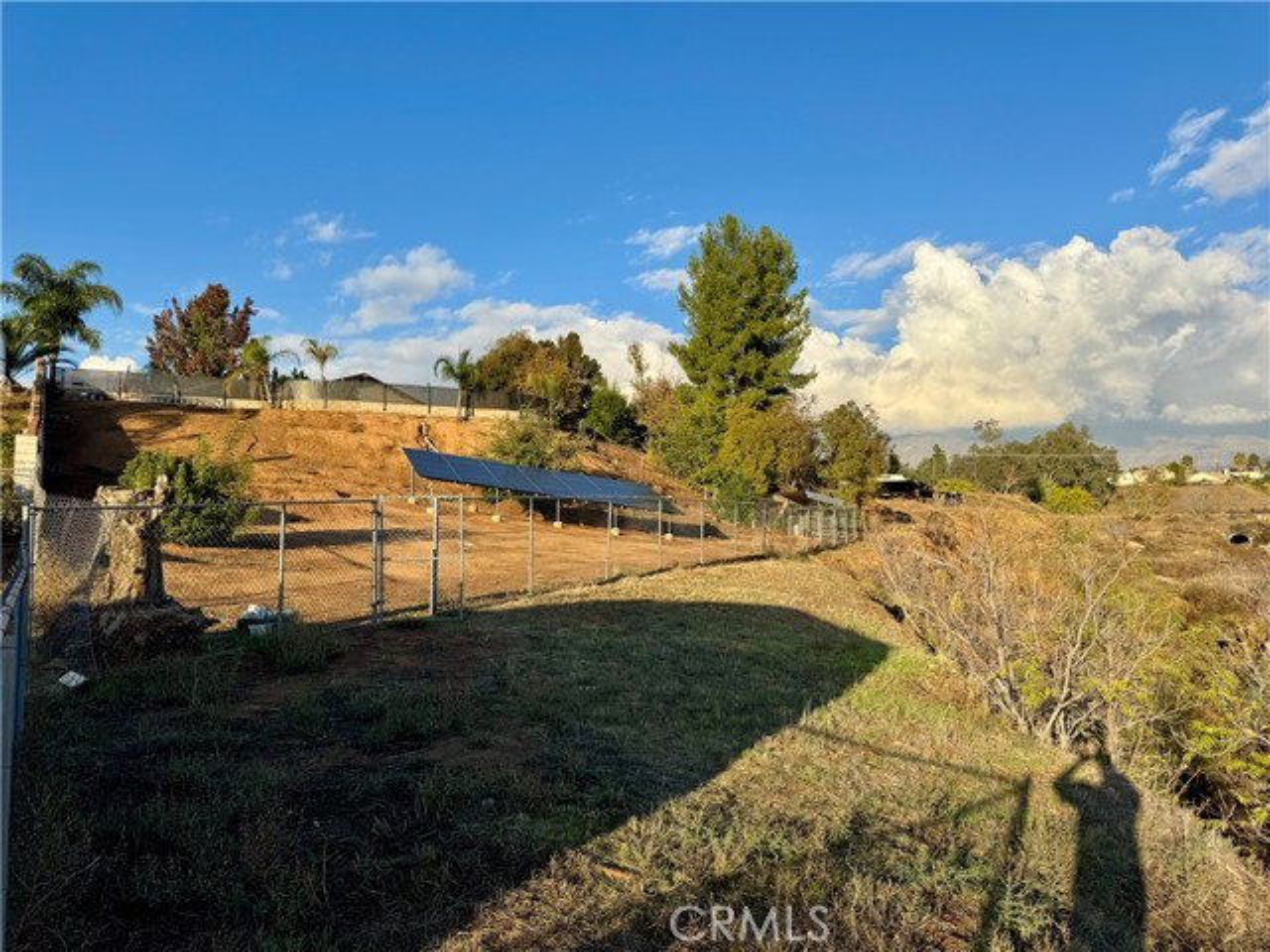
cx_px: 635
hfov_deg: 71.6
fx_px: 881
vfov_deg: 56.8
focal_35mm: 24
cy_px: 476
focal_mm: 6.76
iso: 80
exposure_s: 1/3802
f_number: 1.78
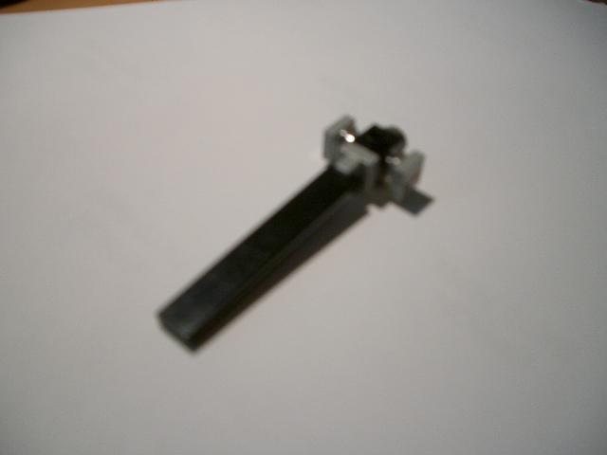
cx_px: 304
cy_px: 228
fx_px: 614
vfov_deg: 40.7
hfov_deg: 52.6
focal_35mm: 35
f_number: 2.6
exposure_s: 1/60
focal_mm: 5.8
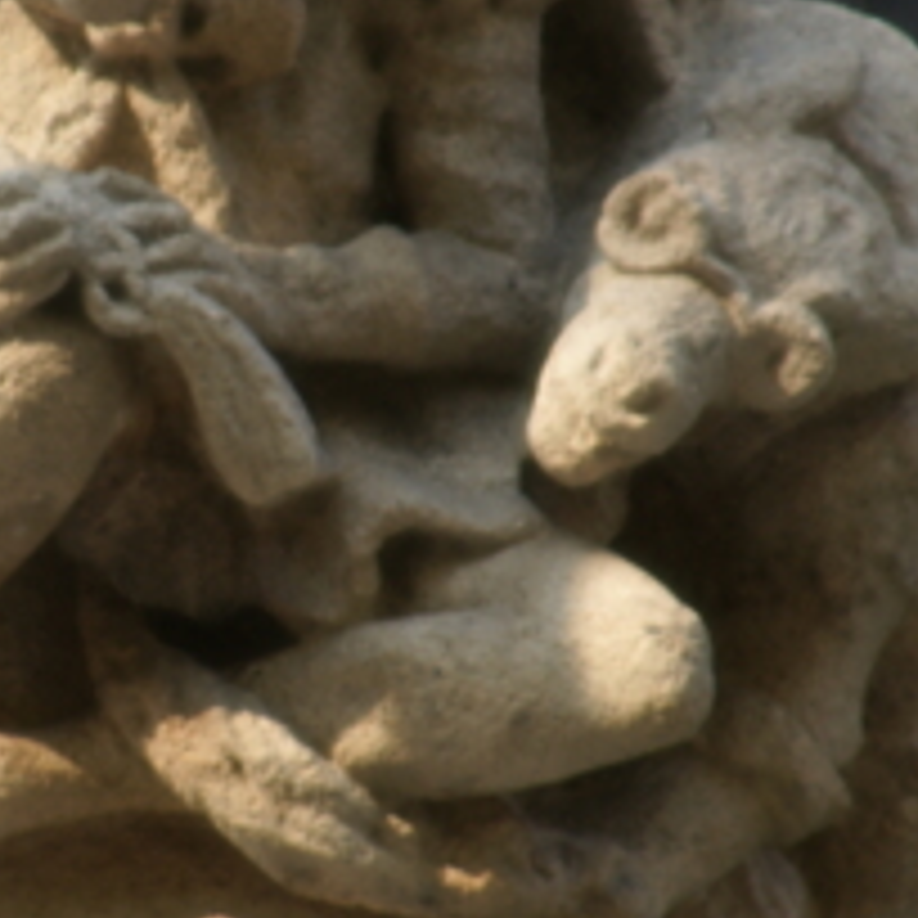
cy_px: 272
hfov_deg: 1.2
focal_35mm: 1496
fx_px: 44885
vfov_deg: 1.2
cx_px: 180
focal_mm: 300
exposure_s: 1/100
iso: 100
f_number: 6.3
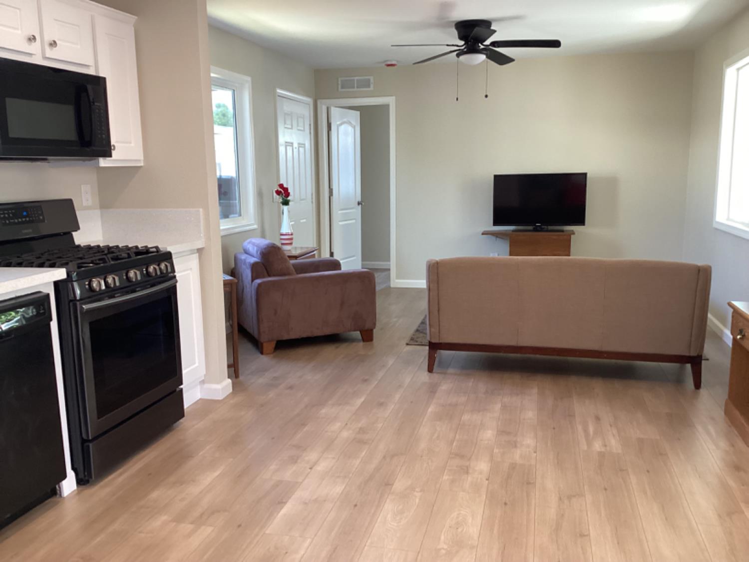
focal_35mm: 31
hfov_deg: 58.4
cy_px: 281
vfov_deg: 45.4
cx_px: 374
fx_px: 671
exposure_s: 1/60
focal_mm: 3.3
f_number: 2.4
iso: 160
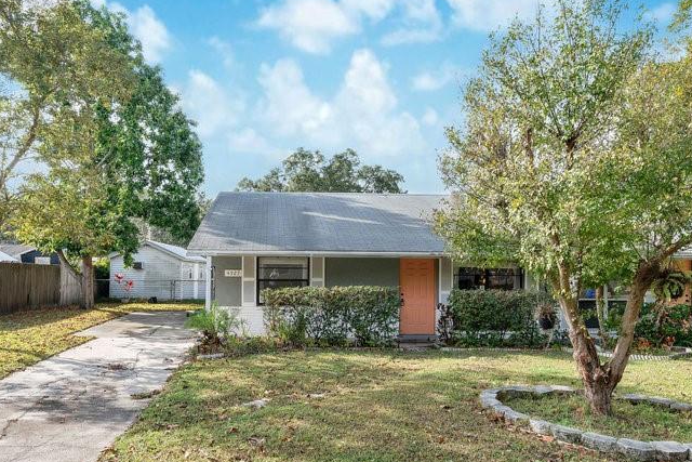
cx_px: 292
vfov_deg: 51.1
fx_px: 481
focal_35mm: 25
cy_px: 266
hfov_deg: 71.0
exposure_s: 1/125
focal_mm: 16
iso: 100
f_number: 9
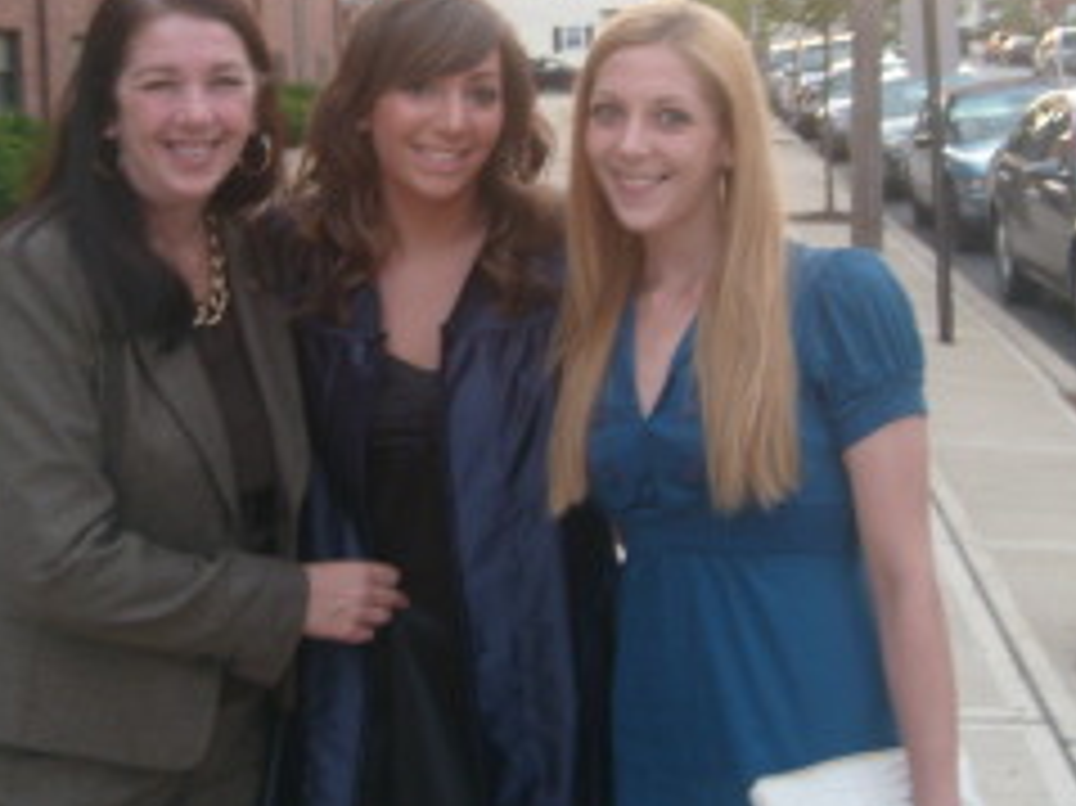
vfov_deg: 22.1
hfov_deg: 29.3
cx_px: 414
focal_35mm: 66
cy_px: 259
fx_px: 2051
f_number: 2.8
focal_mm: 5.8
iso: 80
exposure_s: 1/45
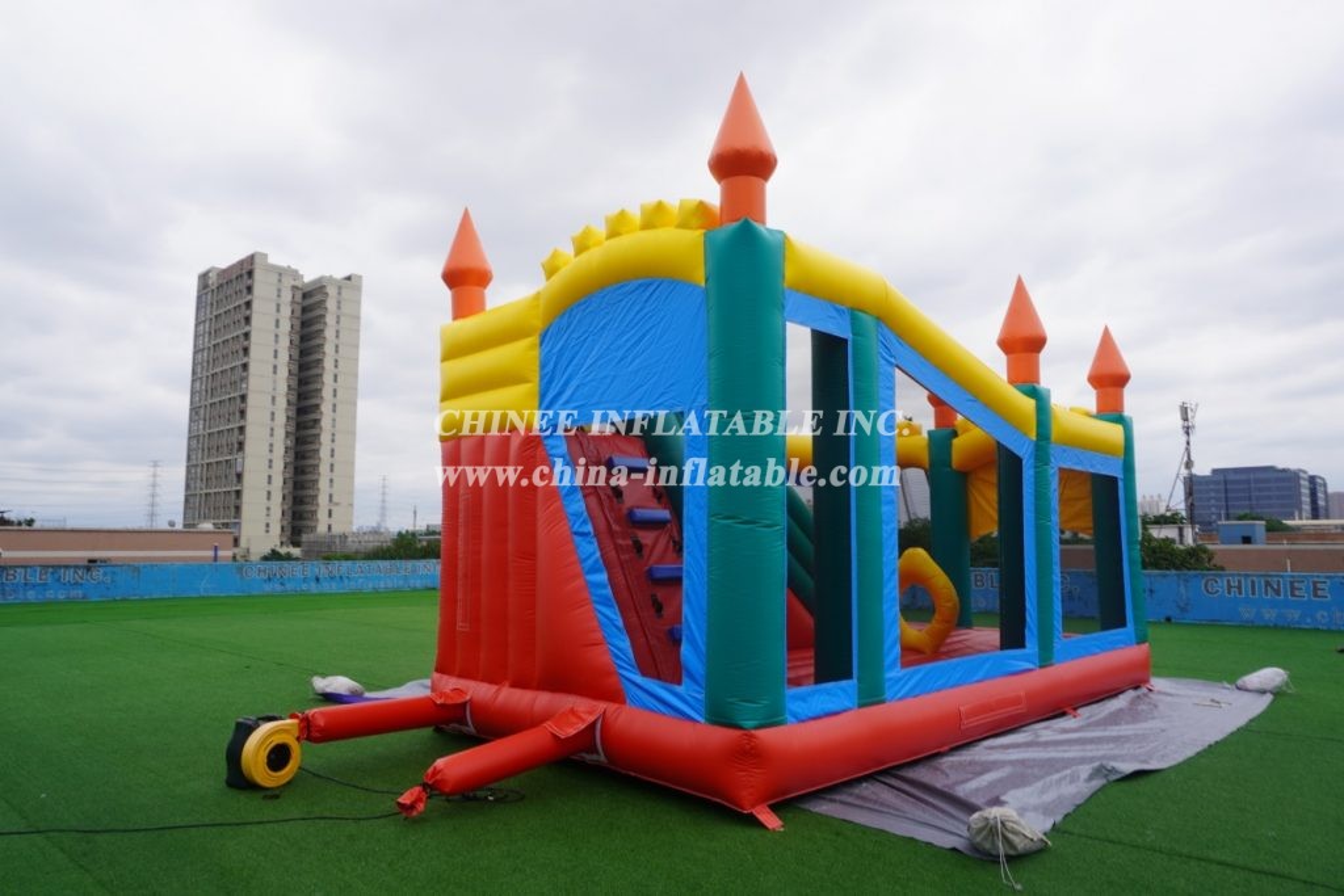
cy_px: 448
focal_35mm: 24
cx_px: 672
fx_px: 896
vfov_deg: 53.1
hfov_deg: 73.7
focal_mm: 16
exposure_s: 1/160
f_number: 10
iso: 100
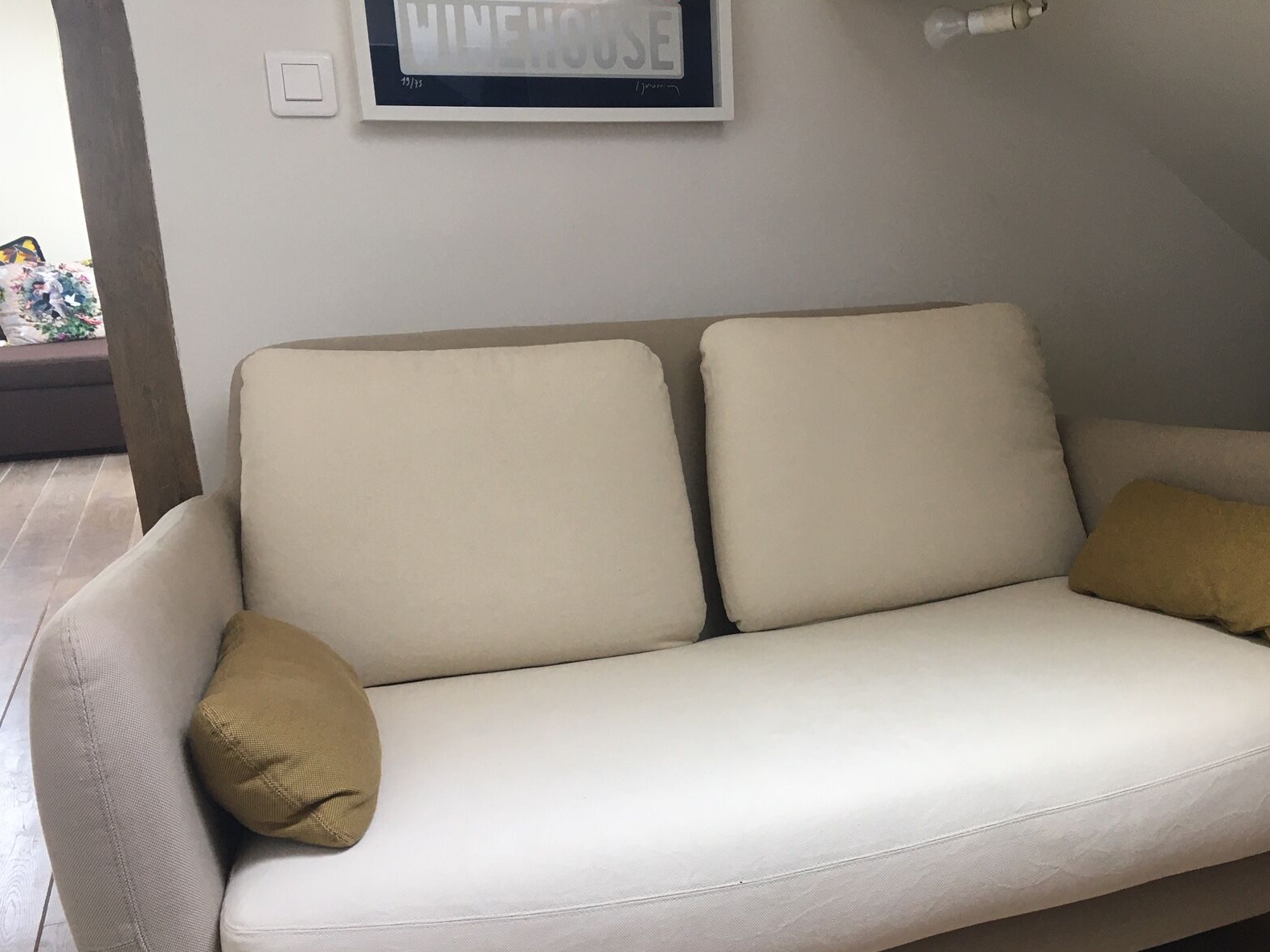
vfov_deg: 38.4
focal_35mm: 37
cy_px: 605
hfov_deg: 49.6
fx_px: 1357
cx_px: 800
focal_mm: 4.15
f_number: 2.2
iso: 80
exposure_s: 1/33
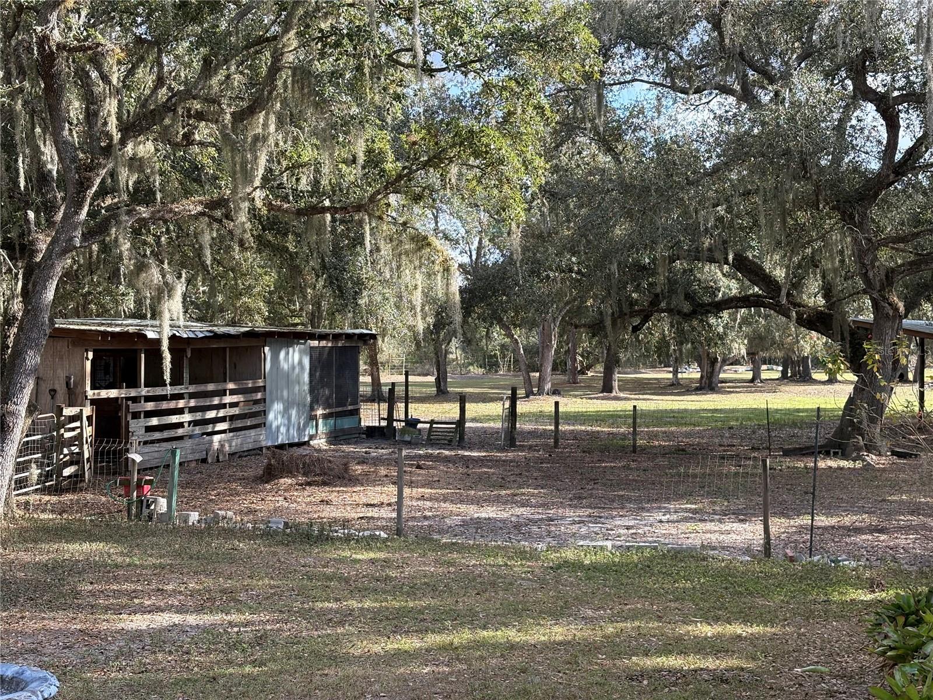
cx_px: 466
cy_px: 350
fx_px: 1402
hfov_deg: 36.8
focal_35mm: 52
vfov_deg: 28.0
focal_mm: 5.96
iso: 50
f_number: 1.6
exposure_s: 1/591
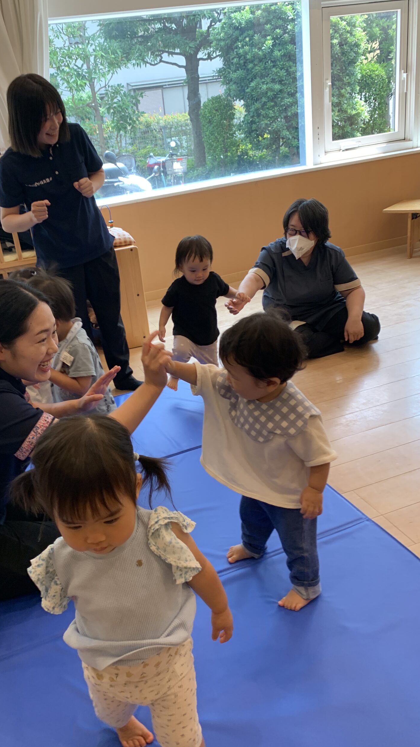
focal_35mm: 29
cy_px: 373
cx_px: 151
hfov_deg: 39.8
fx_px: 574
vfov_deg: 66.1
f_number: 1.8
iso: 100
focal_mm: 4.25
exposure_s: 1/85
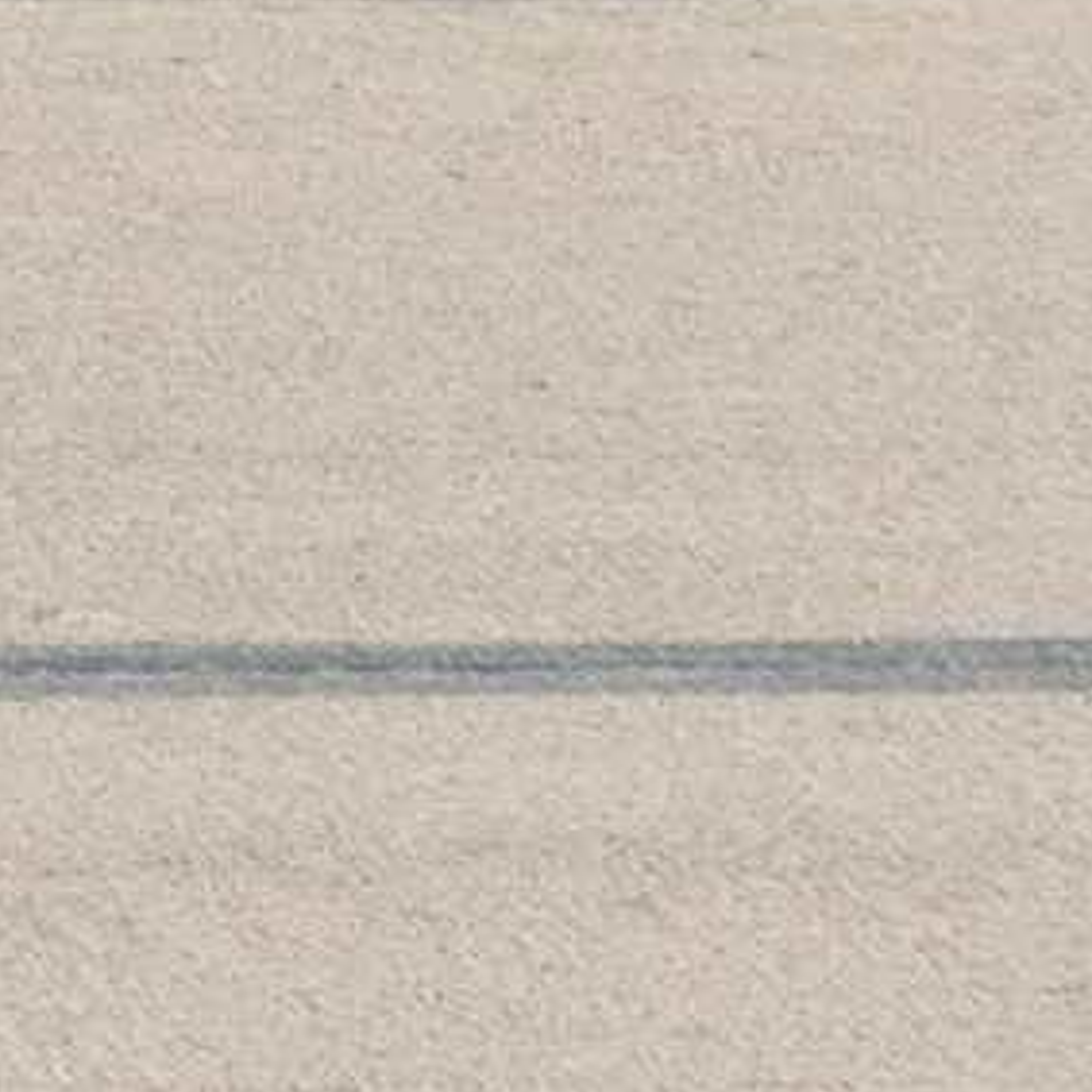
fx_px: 8887
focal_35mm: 249
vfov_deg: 6.3
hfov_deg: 6.4
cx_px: -2361
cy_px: -2506
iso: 500
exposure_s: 1/200
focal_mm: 18
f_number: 8
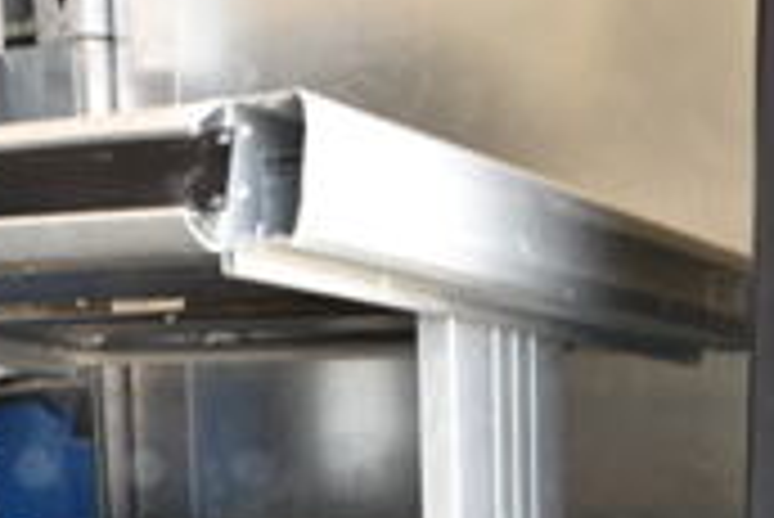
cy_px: 613
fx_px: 1614
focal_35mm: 75
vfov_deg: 17.4
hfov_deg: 26.4
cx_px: 144
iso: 220
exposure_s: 1/30
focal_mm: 18
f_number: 3.5
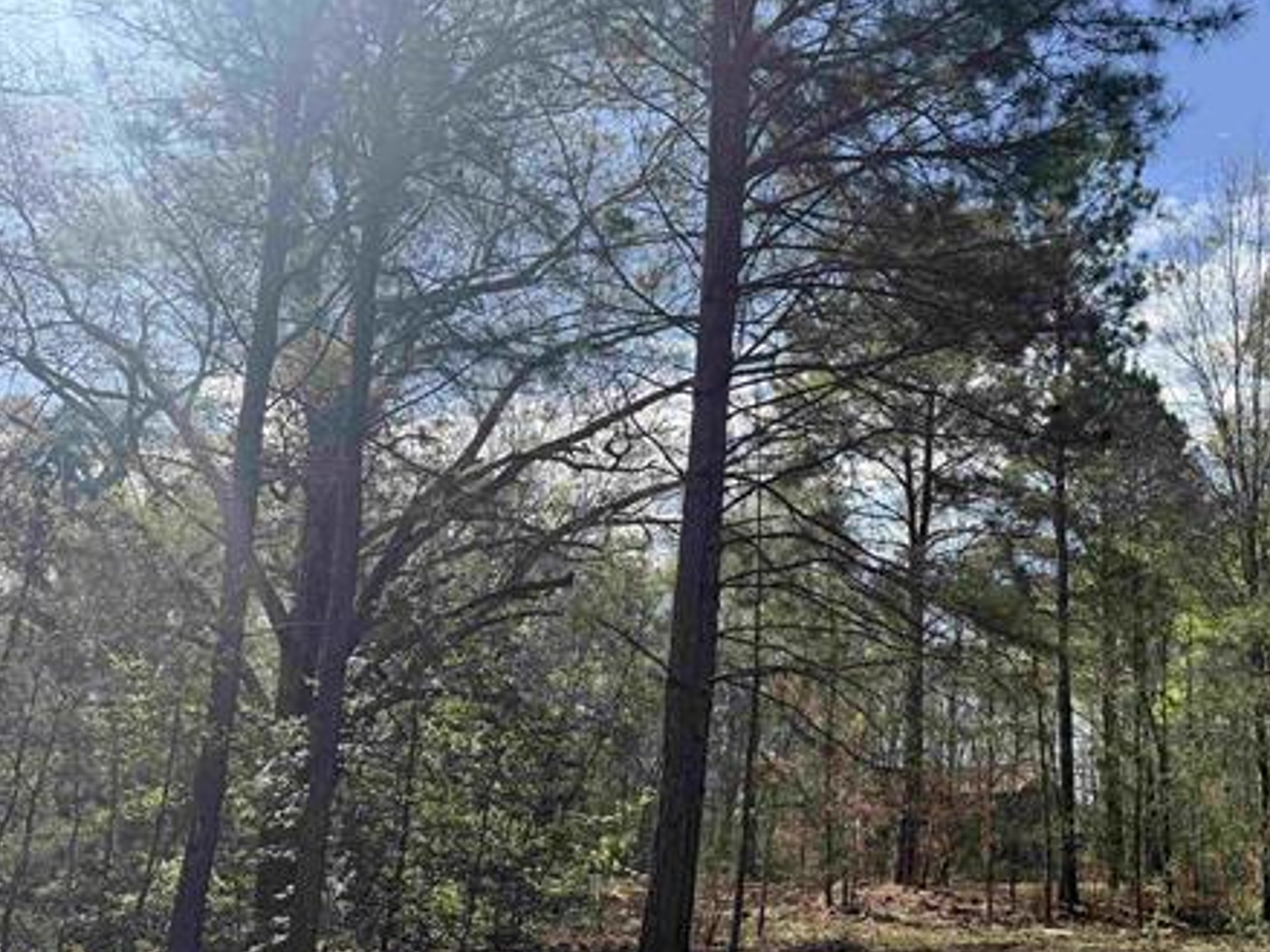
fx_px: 1284
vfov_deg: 40.3
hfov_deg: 51.9
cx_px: 819
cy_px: 619
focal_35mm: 35
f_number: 1.78
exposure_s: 1/2525
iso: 100
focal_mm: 6.76
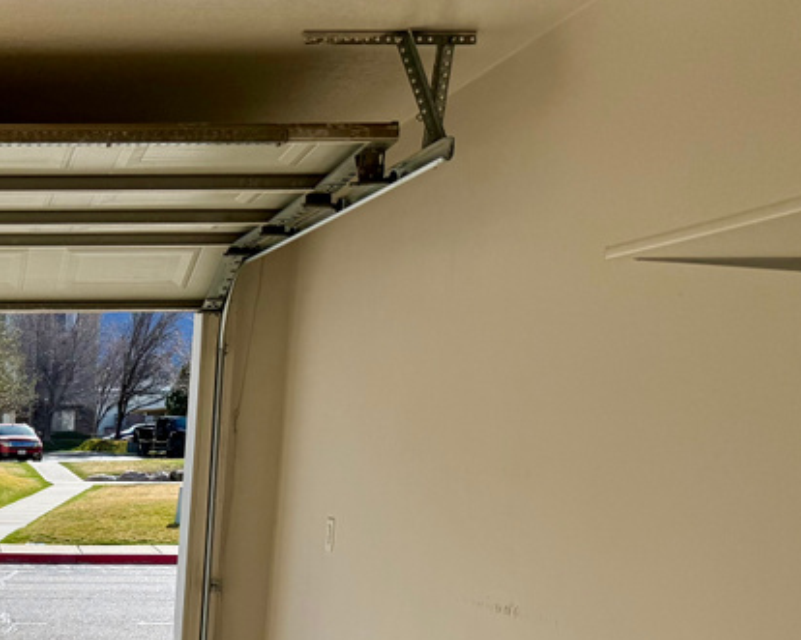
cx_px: -130
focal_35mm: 58
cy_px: 729
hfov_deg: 28.7
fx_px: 1375
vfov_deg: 24.2
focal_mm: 6.76
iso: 80
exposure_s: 1/4975
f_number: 1.78
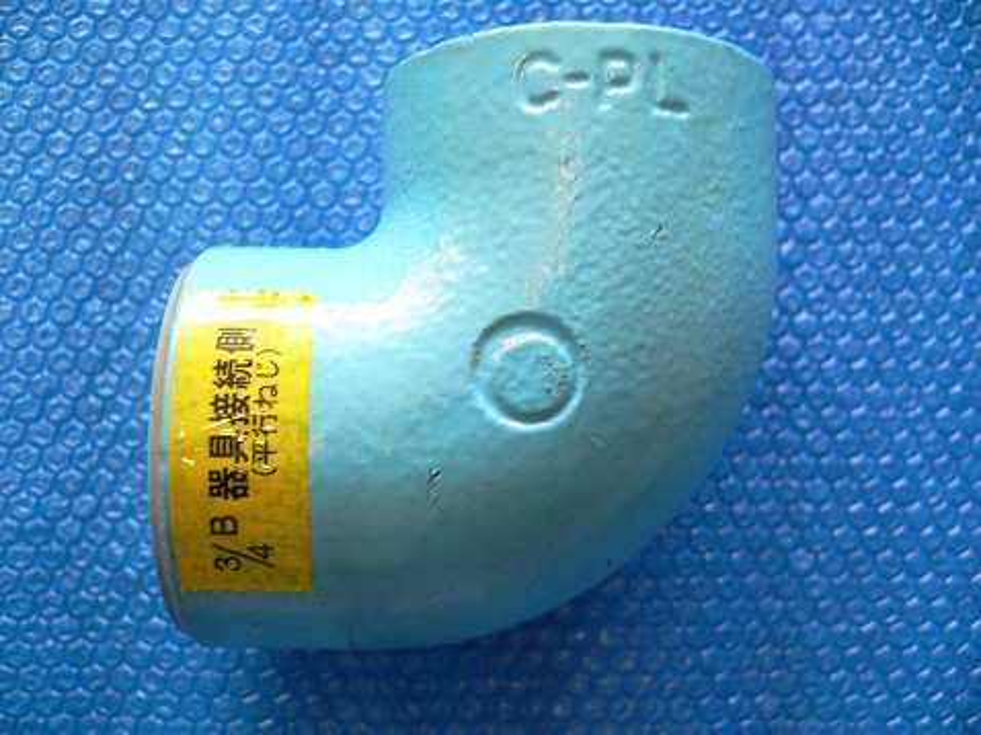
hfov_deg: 52.6
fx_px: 991
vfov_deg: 40.7
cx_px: 490
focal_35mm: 35
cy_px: 368
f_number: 2.8
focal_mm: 5.8
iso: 100
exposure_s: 1/25
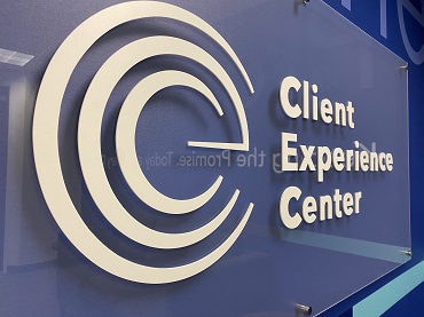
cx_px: 212
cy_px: 158
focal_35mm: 26
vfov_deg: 53.0
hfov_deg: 67.3
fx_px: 318
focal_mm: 4.25
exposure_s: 1/60
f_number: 1.8
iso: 100
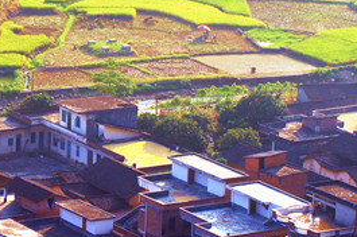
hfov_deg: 7.3
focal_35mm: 280
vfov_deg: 4.9
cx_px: -58
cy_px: 53
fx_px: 2770
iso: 100
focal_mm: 55
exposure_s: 1/125
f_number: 8
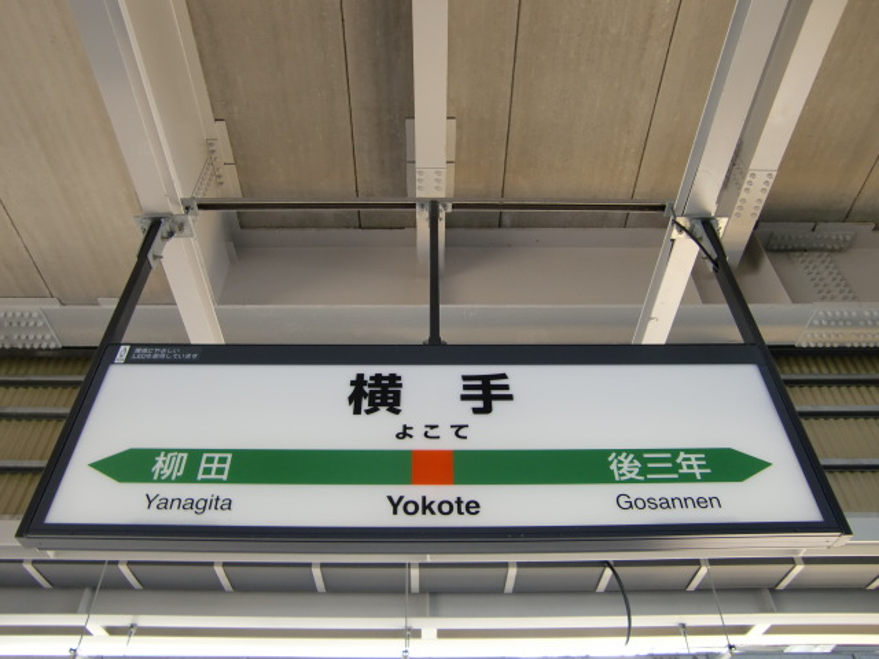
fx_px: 711
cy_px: 330
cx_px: 440
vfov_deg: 49.7
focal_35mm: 28
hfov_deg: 63.4
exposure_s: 1/60
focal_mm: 4.9
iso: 100
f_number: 2.6
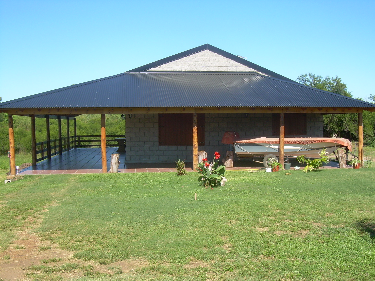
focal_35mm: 44
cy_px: 140
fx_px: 477
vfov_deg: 32.9
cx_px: 188
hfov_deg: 42.9
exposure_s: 1/273
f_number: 4.8
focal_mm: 7.2
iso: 50
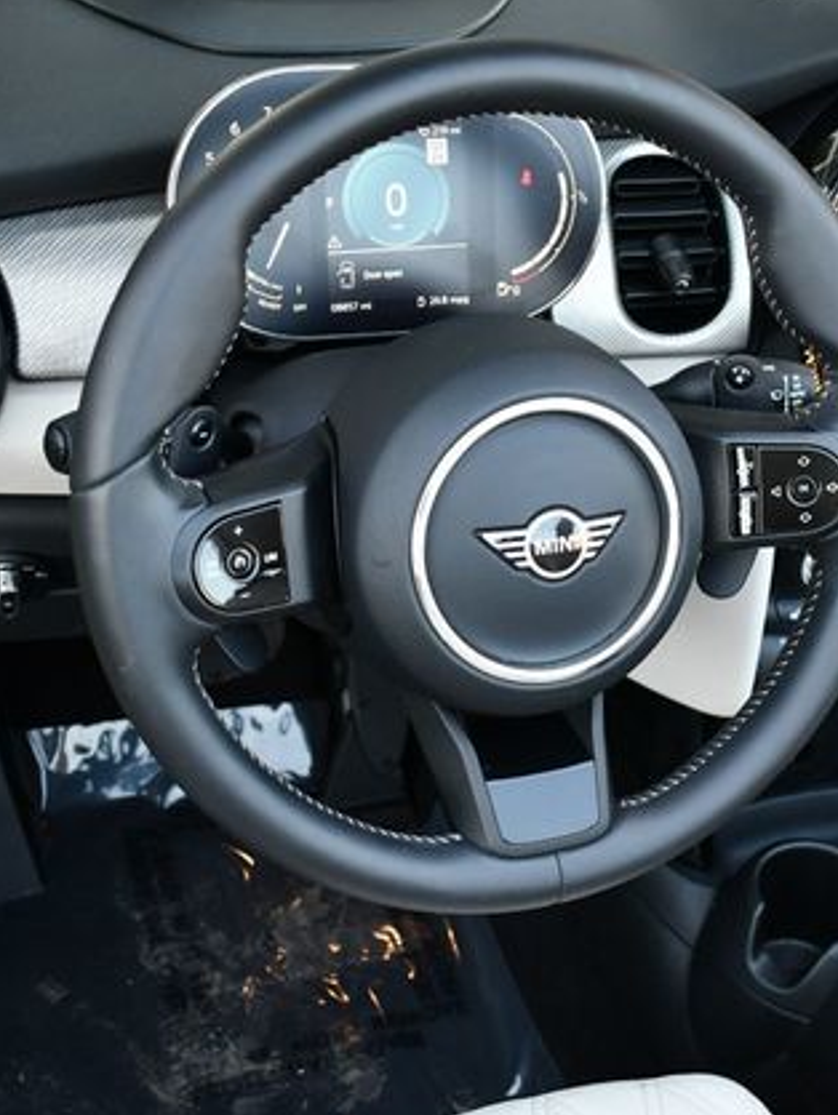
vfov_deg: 36.2
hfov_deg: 27.3
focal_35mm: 53
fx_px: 1709
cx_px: 584
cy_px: 555
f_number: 3.5
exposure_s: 1/250
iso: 560
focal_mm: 18
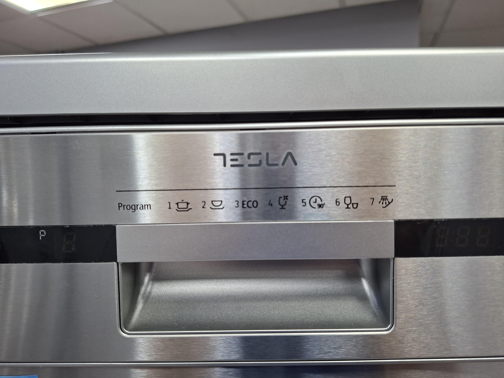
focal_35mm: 23
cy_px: 189
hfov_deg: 73.9
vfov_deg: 58.9
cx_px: 252
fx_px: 335
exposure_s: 1/50
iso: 200
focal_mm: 5.54
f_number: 1.8
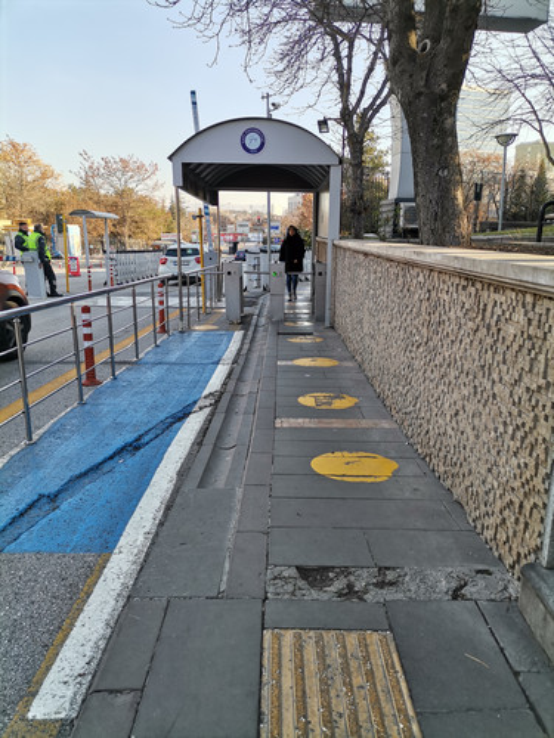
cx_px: 277
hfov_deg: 53.1
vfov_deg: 67.3
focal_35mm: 26
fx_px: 555
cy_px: 369
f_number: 1.8
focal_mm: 4.75
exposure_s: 1/328
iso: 50
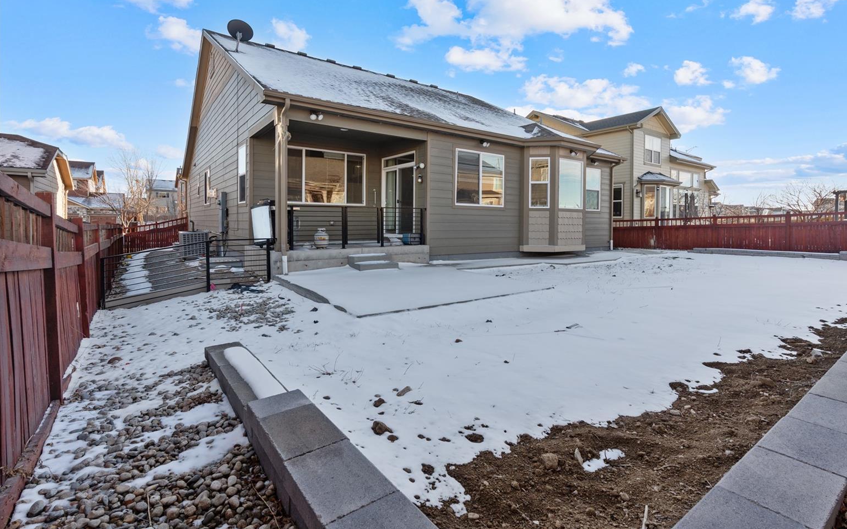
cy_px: 257
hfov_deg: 94.3
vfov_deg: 68.0
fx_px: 392
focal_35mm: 17
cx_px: 441
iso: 200
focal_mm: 16
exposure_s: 1/100
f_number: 9
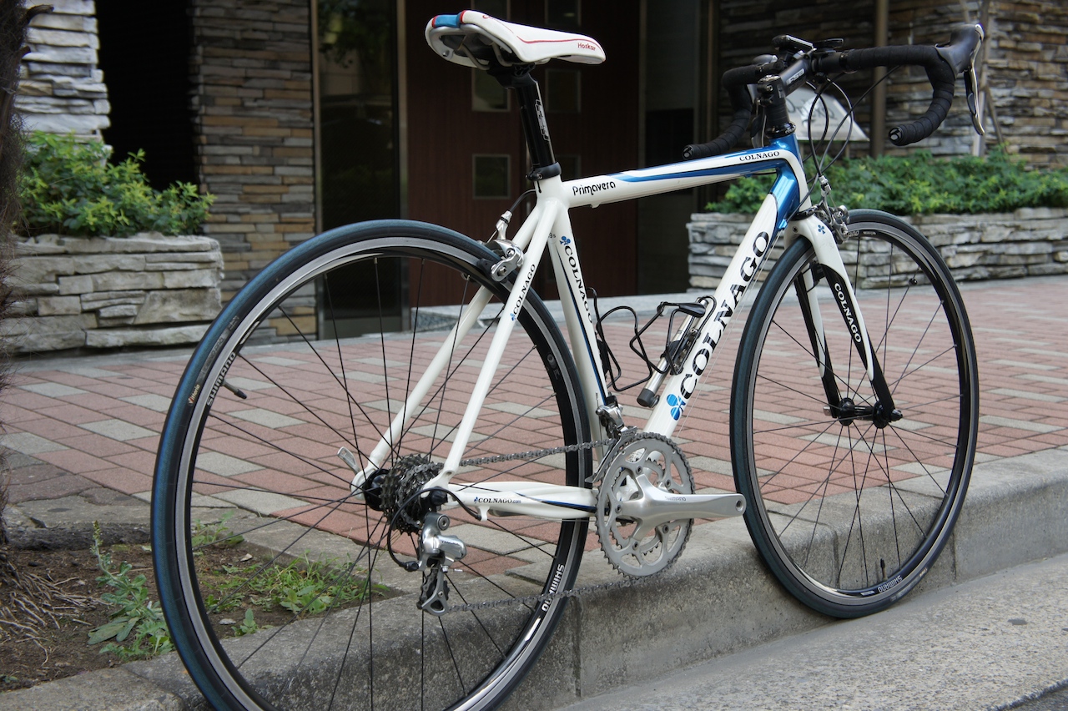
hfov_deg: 38.9
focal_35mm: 51
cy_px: 356
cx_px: 534
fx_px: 1512
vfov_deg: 26.5
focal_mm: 34
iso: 200
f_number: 5.6
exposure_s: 1/80
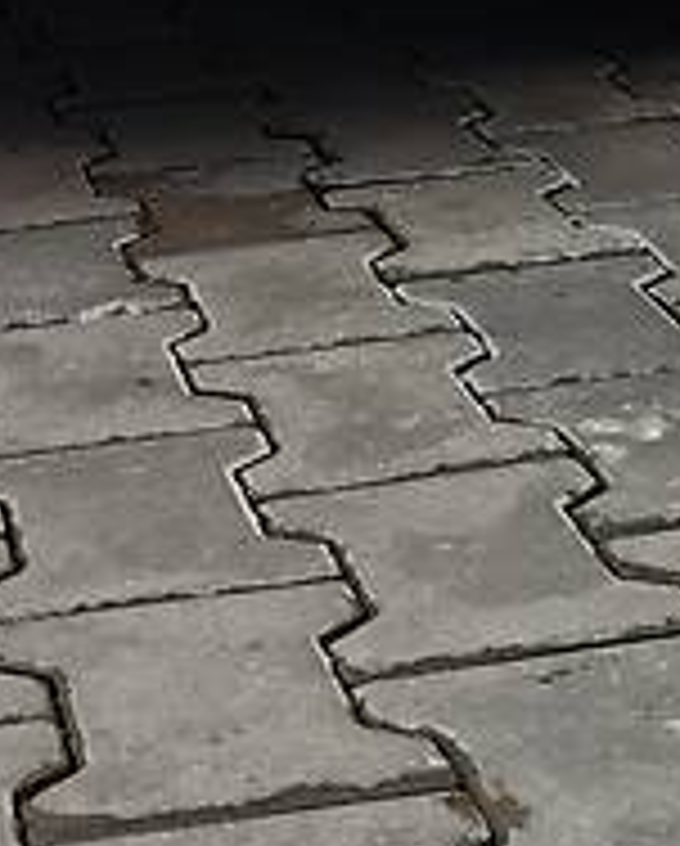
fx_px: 2811
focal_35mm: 112
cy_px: -333
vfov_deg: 16.0
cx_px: 378
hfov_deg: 13.8
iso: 50
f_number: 1.6
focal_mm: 5.6
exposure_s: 1/1742
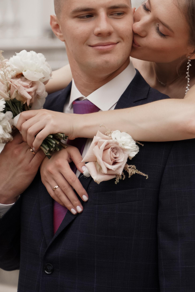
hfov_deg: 10.8
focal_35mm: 127
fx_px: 1032
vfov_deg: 16.0
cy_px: 62
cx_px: 116
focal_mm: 68
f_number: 2.8
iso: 320
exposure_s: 1/3200
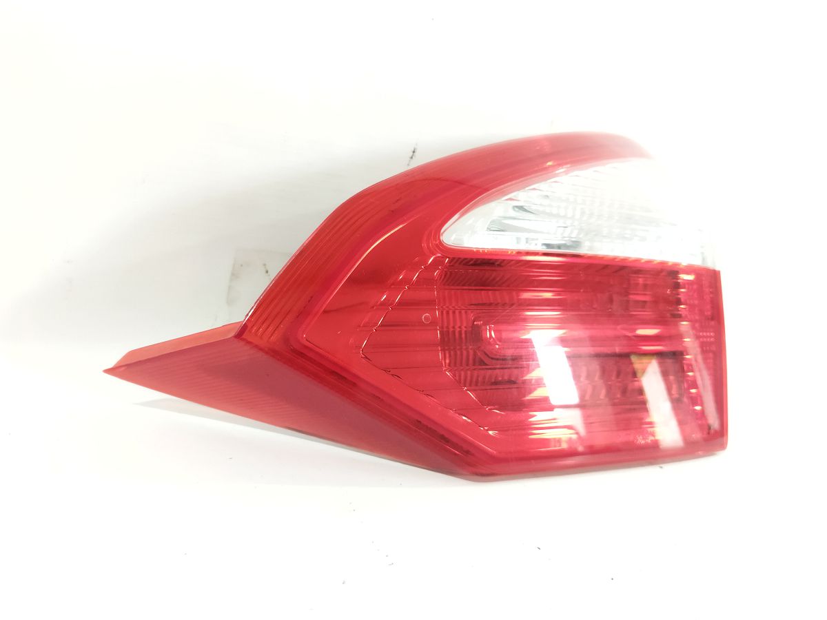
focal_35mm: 27
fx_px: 645
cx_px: 414
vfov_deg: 51.4
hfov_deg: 65.3
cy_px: 310
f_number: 1.79
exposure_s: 1/50
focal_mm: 4.71
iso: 434
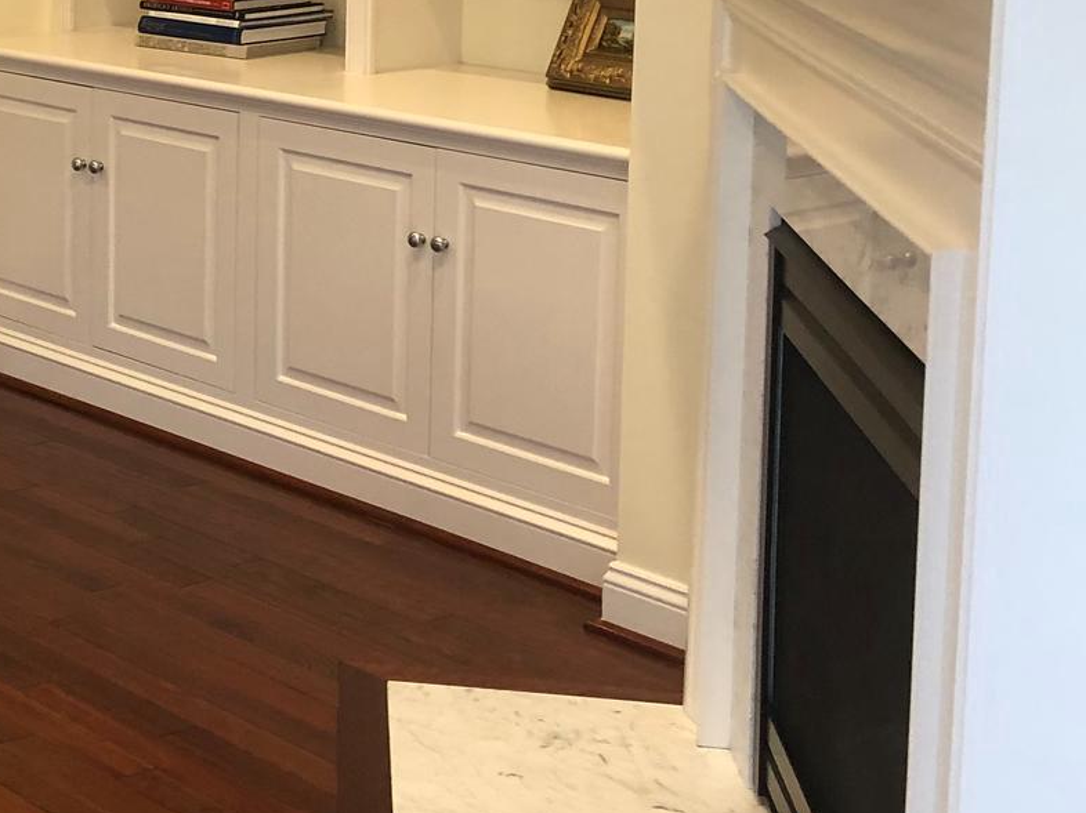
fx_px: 2290
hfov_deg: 24.0
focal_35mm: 73
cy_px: 126
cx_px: -261
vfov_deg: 19.9
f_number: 1.8
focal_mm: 3.99
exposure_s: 1/15
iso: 50
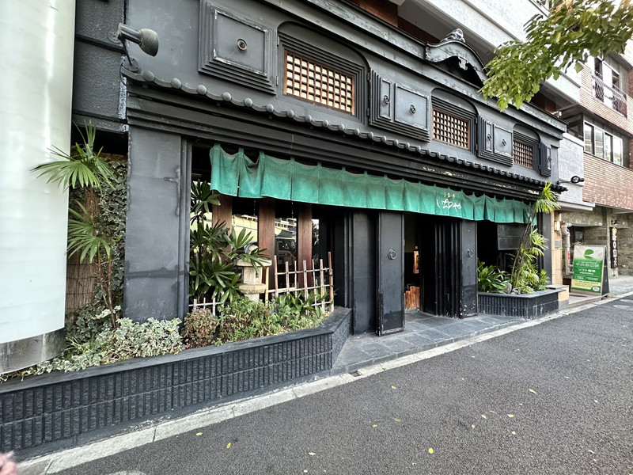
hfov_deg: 102.1
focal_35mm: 14
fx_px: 256
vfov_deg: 85.7
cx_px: 316
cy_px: 238
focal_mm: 2.22
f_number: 2.2
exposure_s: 1/99
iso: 200
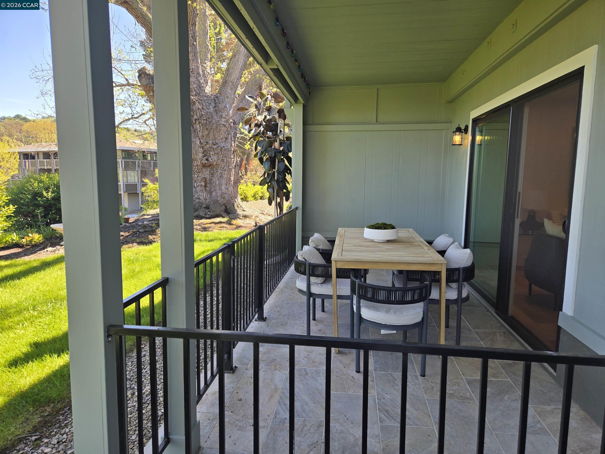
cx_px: 302
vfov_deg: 58.9
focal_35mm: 23
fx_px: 402
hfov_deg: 73.9
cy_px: 227
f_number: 1.8
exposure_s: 1/322
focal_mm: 5.4
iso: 25
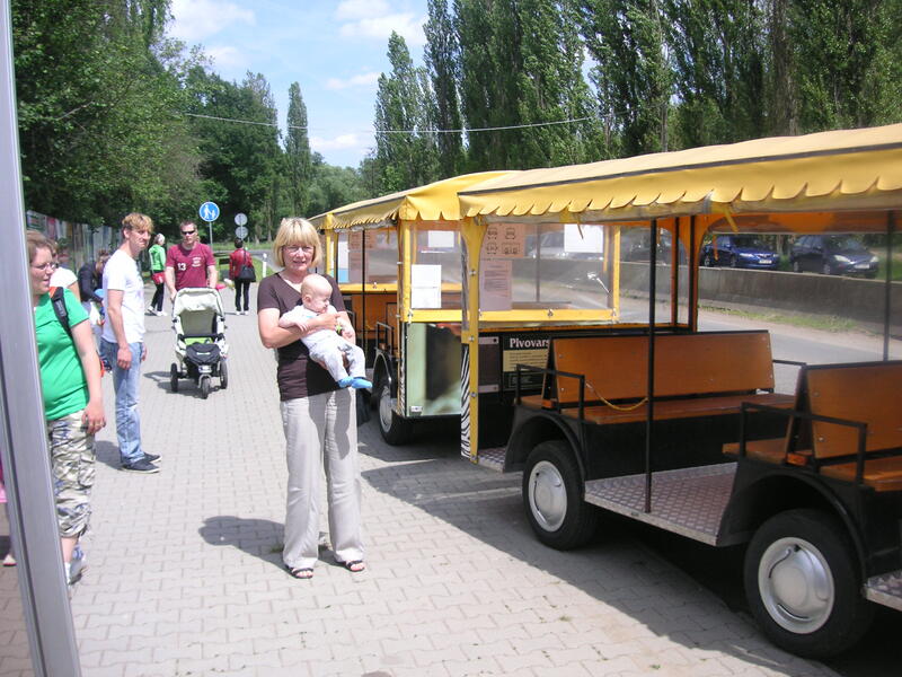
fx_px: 964
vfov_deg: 38.7
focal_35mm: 37
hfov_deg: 50.1
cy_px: 338
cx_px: 451
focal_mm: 6.1
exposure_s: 1/180
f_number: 6.7
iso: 50
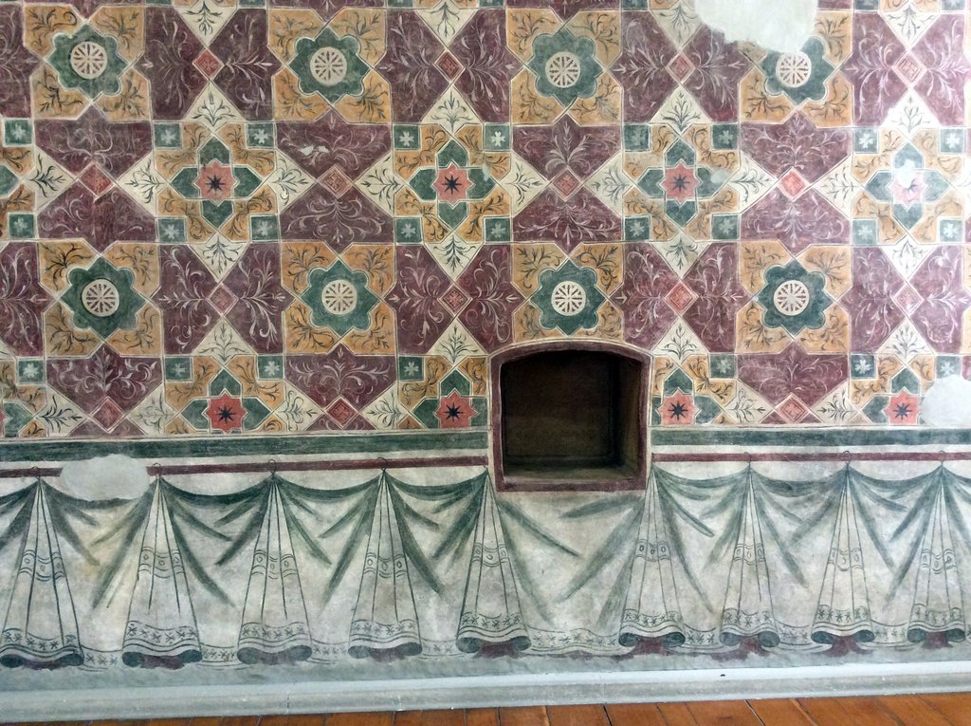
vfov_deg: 44.1
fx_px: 896
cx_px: 486
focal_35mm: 32
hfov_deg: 56.9
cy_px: 363
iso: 125
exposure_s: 1/25
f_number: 2.4
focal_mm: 3.3
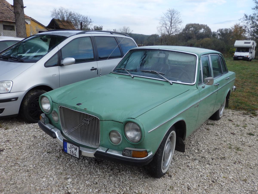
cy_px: 97
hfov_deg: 60.0
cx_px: 129
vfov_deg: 46.8
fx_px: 224
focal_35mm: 30
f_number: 3.3
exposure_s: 1/500
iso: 125
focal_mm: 5.5
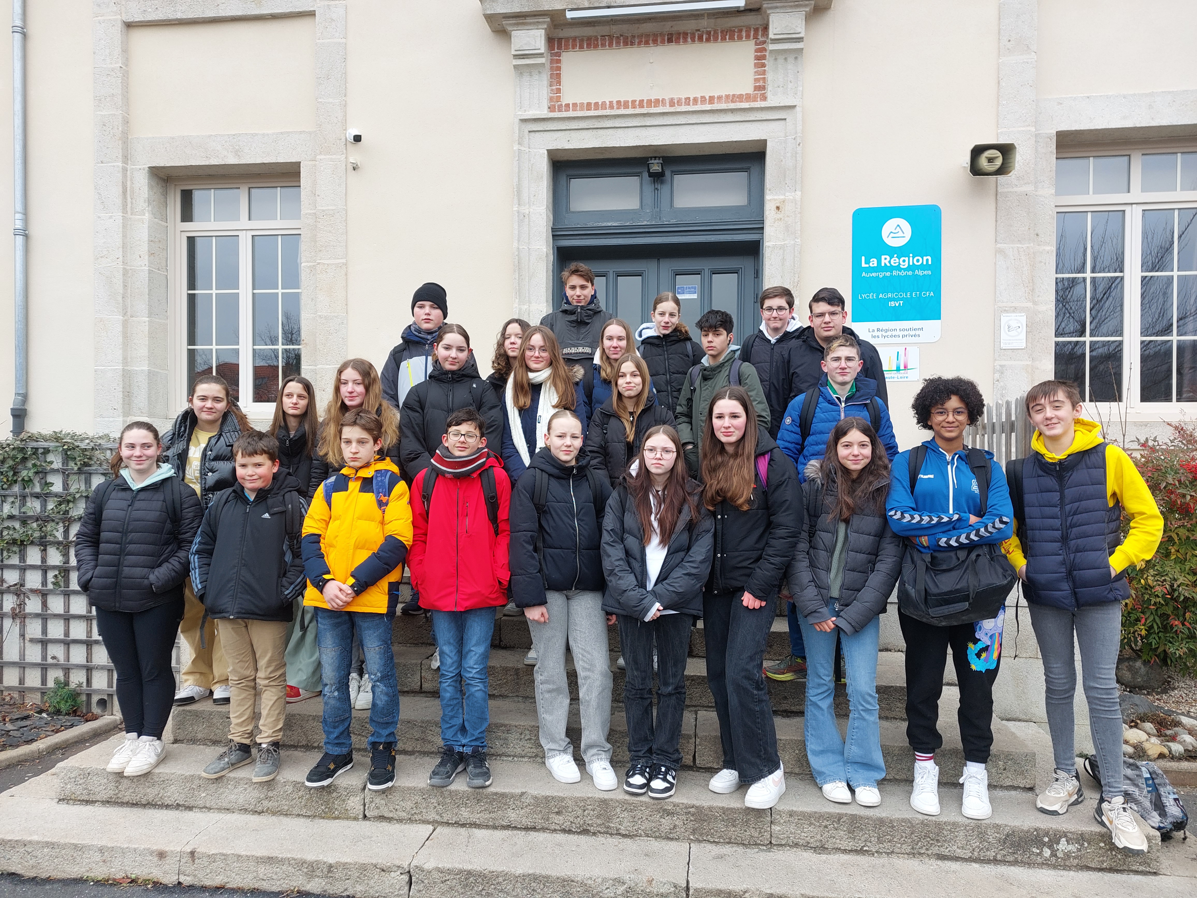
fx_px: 830
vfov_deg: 56.8
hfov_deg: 71.6
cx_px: 598
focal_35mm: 24
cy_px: 449
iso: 25
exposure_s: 1/102
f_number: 1.8
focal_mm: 5.23
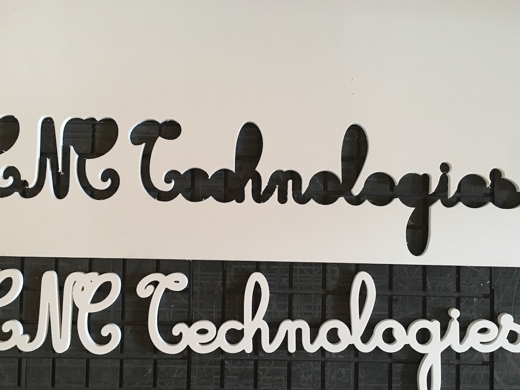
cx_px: 265
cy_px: 215
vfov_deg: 41.7
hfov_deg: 54.0
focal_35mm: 34
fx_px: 511
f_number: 2.2
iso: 400
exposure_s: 1/17
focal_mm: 4.15
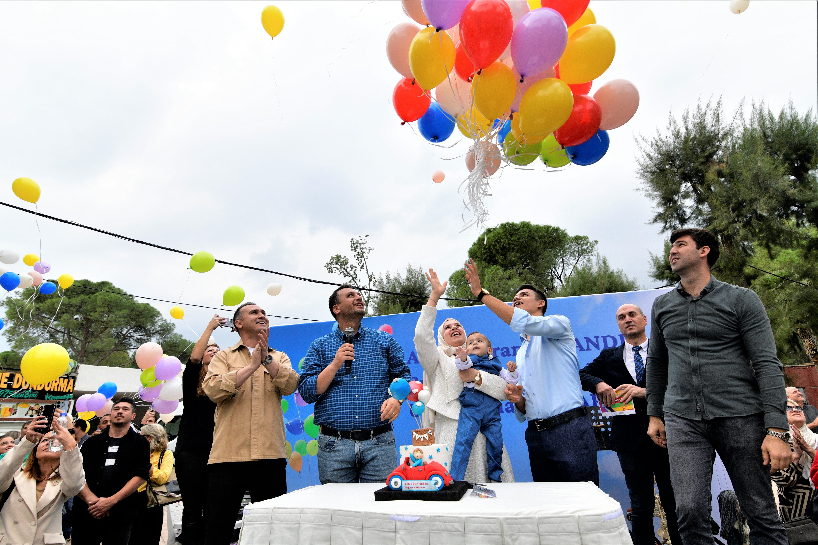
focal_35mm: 16
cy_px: 272
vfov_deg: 73.7
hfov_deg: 96.7
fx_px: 364
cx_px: 409
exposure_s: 1/500
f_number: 8
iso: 500
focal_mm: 16
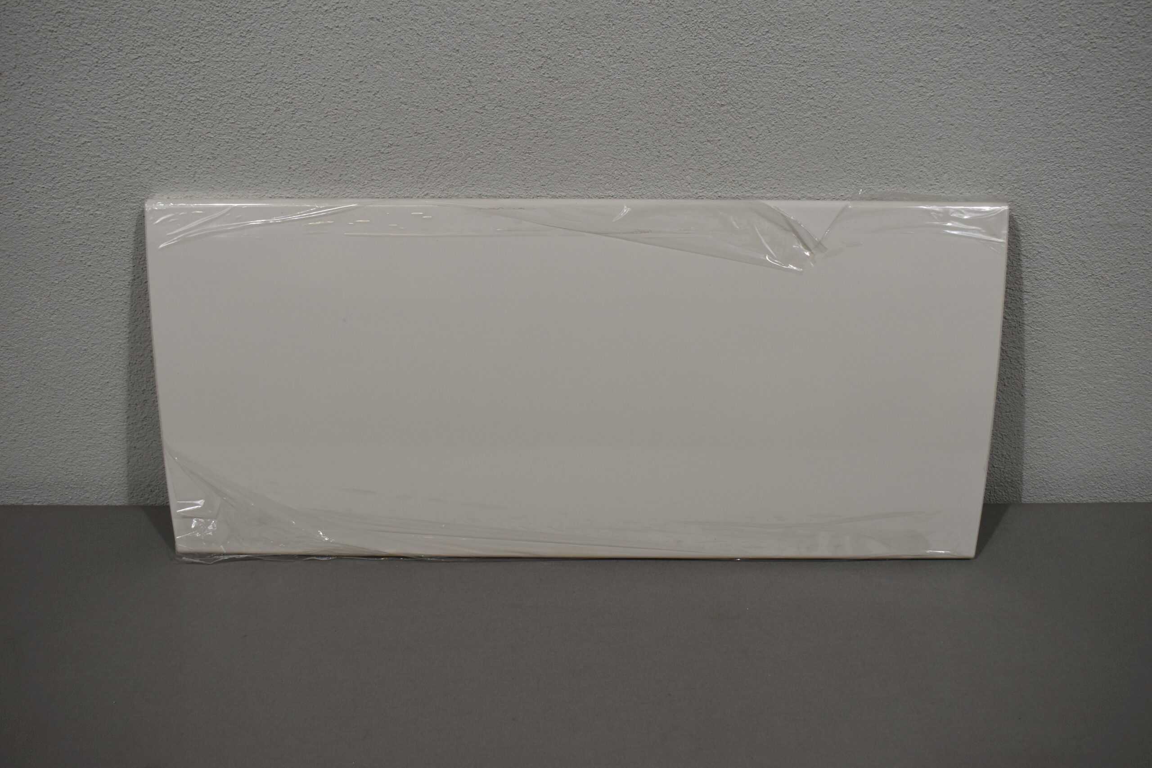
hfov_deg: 53.1
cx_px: 576
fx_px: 1152
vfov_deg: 36.9
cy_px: 384
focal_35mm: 36
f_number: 5.6
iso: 400
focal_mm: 24
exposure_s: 1/250
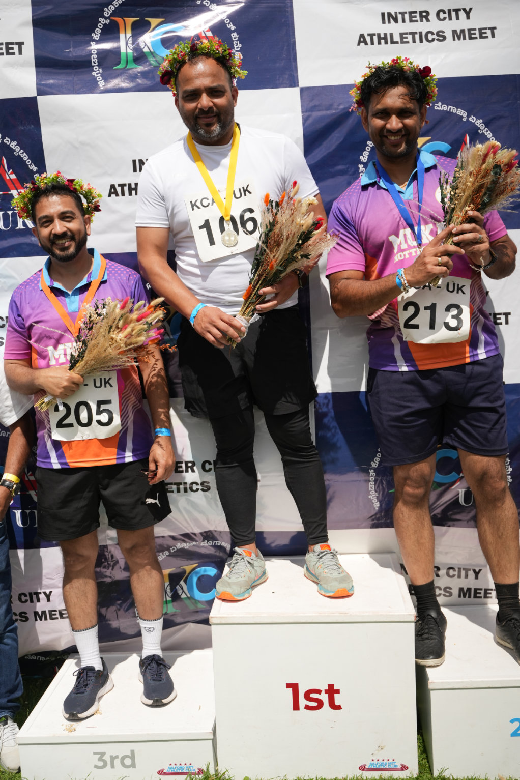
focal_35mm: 41
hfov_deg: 32.8
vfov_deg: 47.6
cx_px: 260
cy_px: 390
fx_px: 884
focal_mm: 40.8
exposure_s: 1/6400
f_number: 2.8
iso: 250
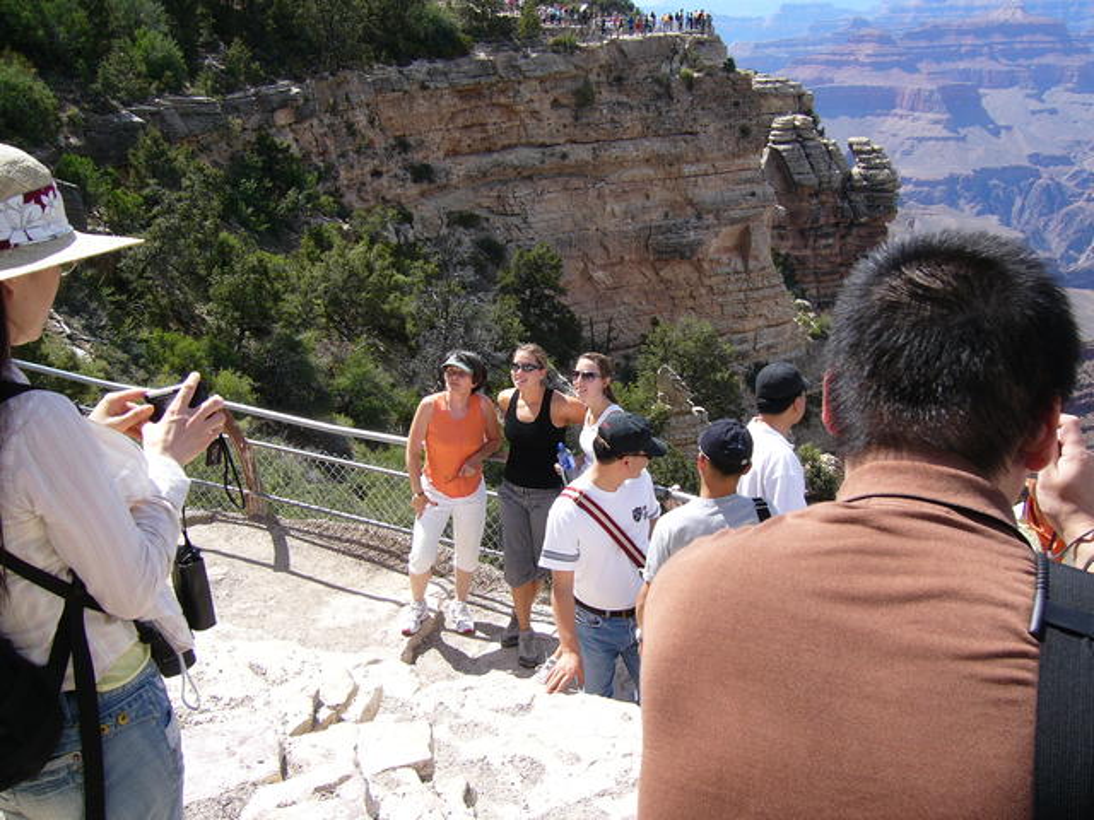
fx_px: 1106
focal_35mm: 35
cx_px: 547
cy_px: 410
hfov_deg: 52.6
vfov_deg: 40.7
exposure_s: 1/100
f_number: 8
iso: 50
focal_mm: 5.8
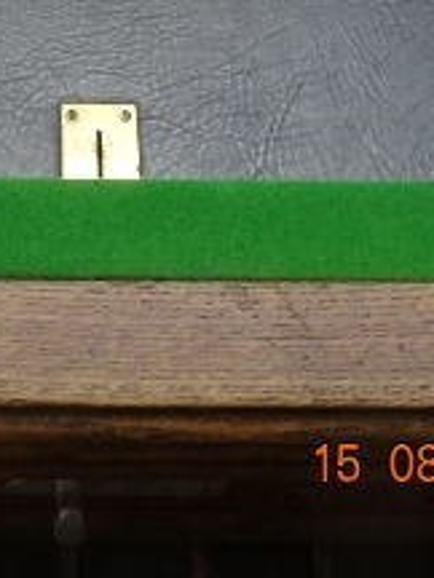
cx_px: 48
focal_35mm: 71
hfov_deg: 20.3
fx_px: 1187
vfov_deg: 22.9
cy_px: -257
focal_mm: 4.1
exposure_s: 1/30
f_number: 3.5
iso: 250
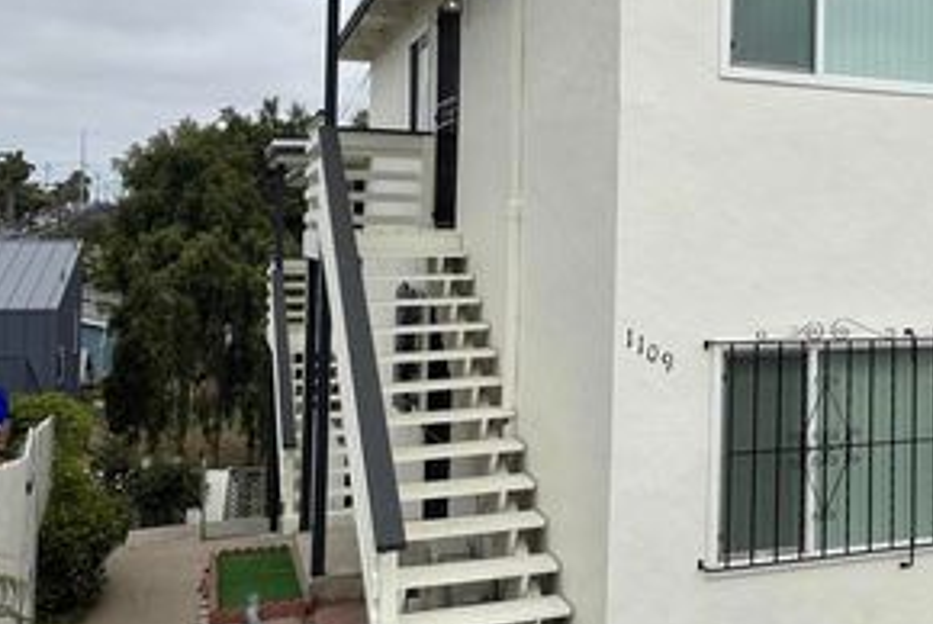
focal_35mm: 43
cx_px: 779
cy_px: 198
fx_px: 1116
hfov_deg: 42.8
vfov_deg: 31.0
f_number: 1.78
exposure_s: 1/5848
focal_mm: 6.86
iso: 80
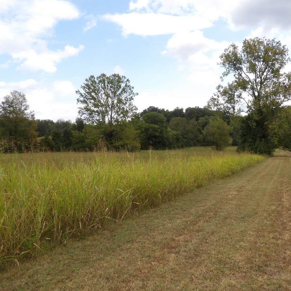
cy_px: 148
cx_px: 179
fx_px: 276
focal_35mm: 29
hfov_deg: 55.1
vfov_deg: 55.6
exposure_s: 1/898
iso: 100
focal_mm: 4.3
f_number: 3.2
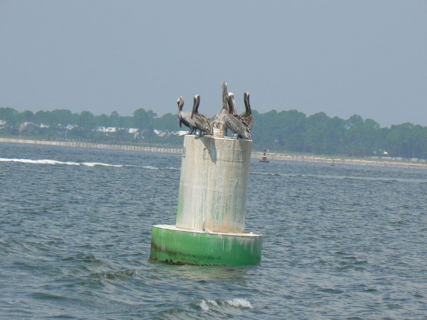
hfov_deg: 4.6
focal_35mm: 432
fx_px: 5329
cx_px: 214
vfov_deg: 3.4
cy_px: 160
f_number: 8
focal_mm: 72
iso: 80
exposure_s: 1/400
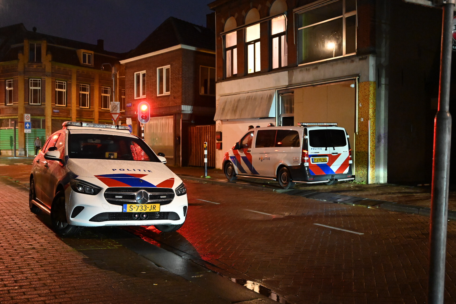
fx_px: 481
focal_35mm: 38
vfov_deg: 35.1
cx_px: 228
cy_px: 152
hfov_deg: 50.7
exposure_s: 1/20
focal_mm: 38
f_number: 4
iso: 12800
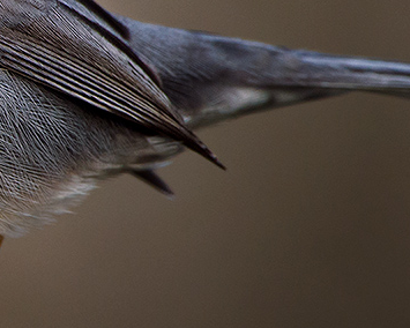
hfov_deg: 0.7
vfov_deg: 0.6
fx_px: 32739
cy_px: -1
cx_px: -105
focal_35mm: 2698
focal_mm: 850
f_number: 6.3
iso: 800
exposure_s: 1/640
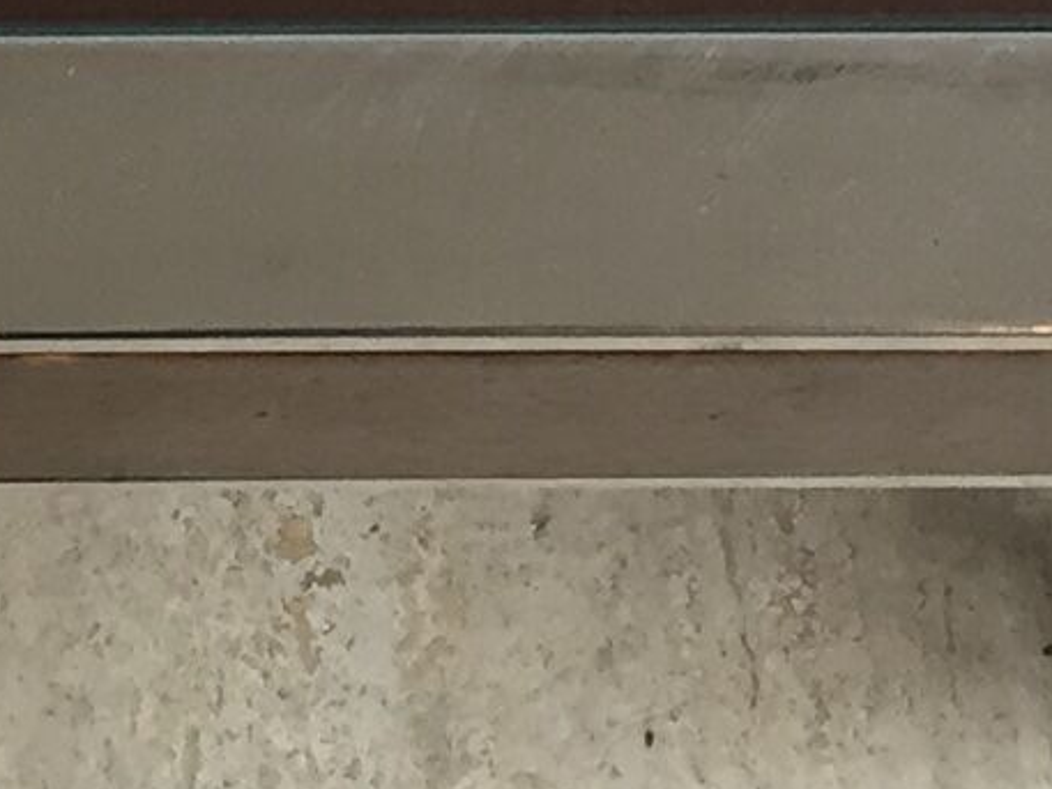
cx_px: -253
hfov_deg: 9.4
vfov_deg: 6.8
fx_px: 6293
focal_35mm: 207
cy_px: -1079
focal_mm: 4.15
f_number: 2.2
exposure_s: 1/33
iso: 80
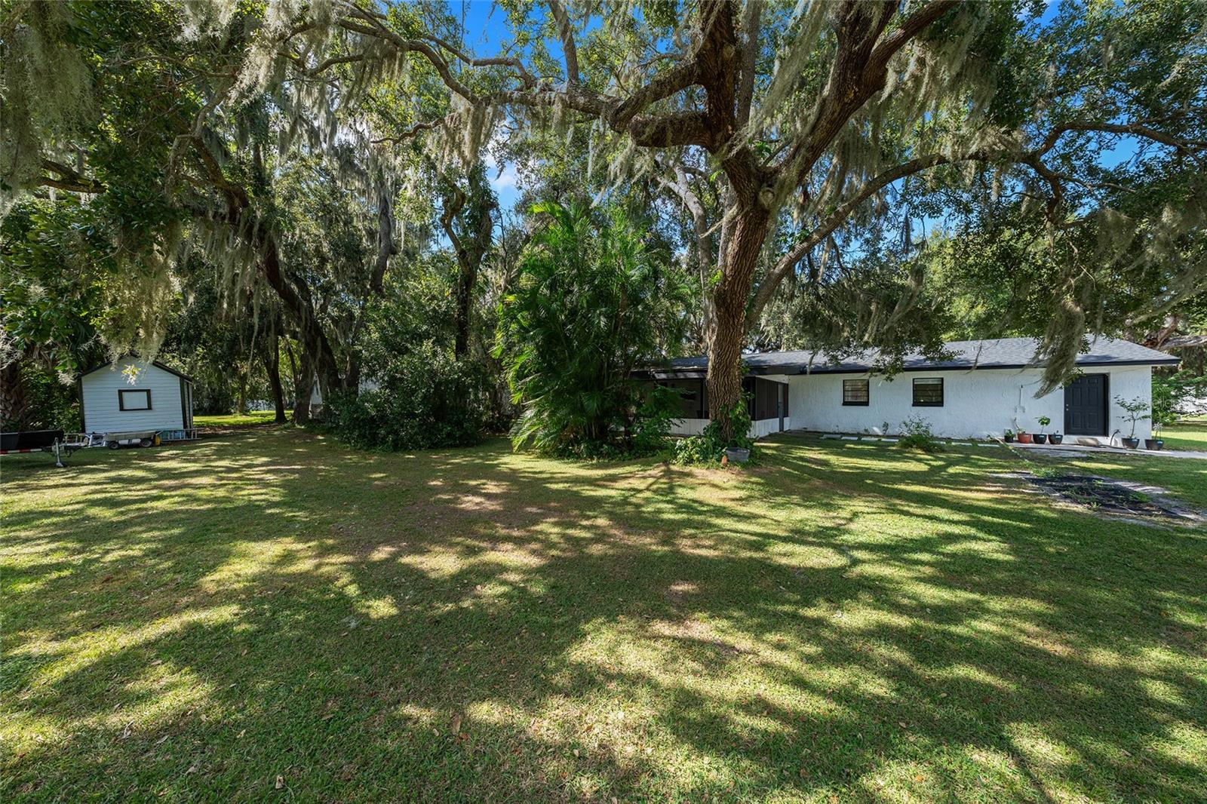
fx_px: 402
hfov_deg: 112.6
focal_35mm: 12
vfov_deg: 90.0
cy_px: 402
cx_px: 604
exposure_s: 1/125
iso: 250
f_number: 7.1
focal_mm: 12
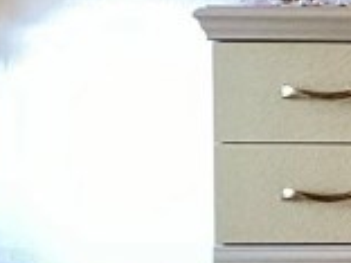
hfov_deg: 8.8
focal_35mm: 203
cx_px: 844
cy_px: 117
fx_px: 2058
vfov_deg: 7.3
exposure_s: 1/60
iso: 125
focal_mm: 3.3
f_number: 2.4
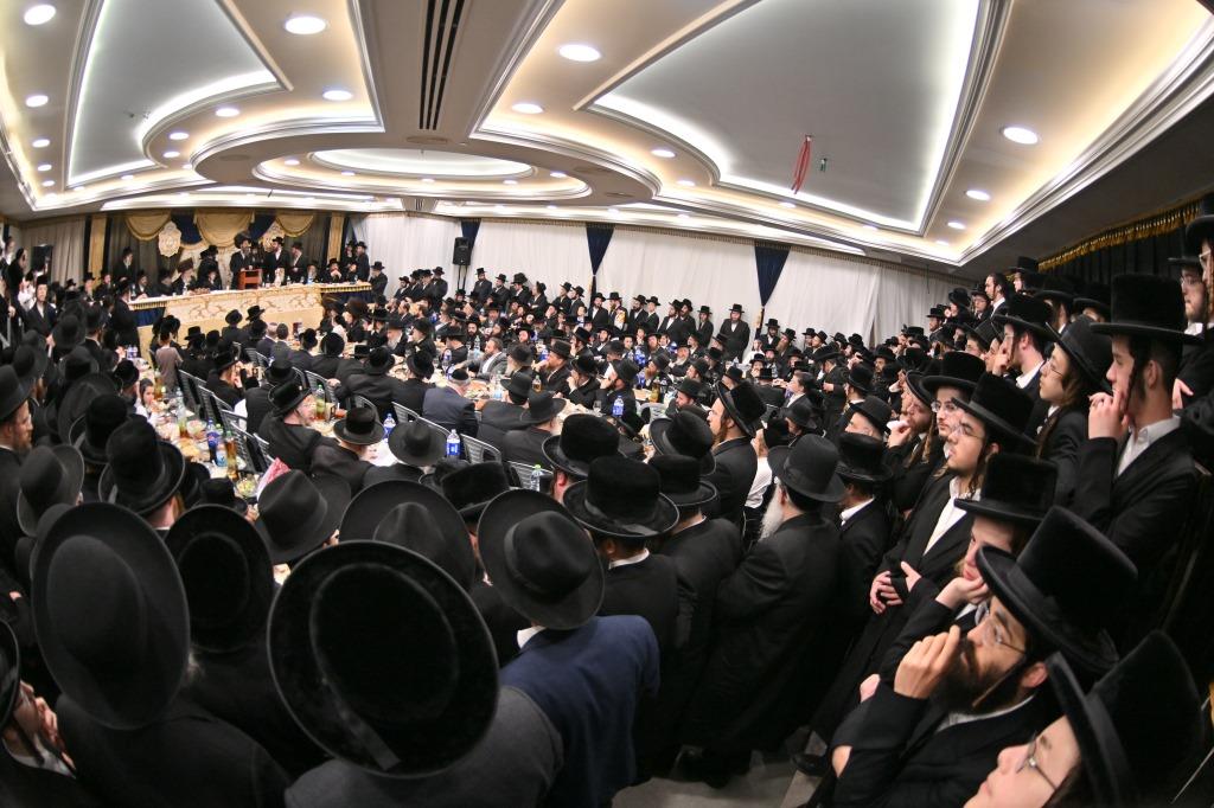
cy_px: 404
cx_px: 607
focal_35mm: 15
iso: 250
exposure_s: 1/320
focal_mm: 10.5
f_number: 2.8
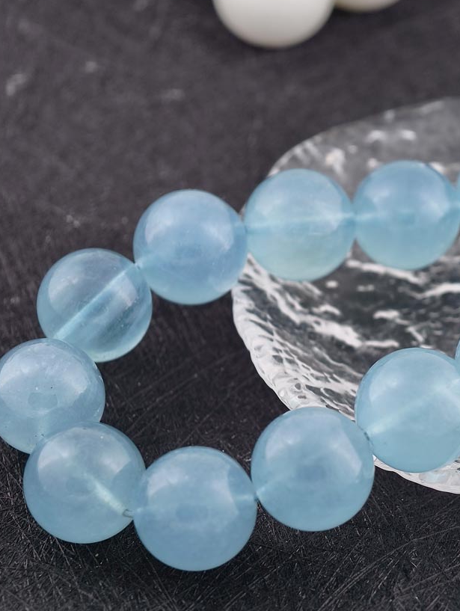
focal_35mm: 120
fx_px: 2121
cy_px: 324
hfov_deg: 12.4
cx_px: 304
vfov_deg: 16.4
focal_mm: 22.48
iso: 125
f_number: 2.67
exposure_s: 1/160
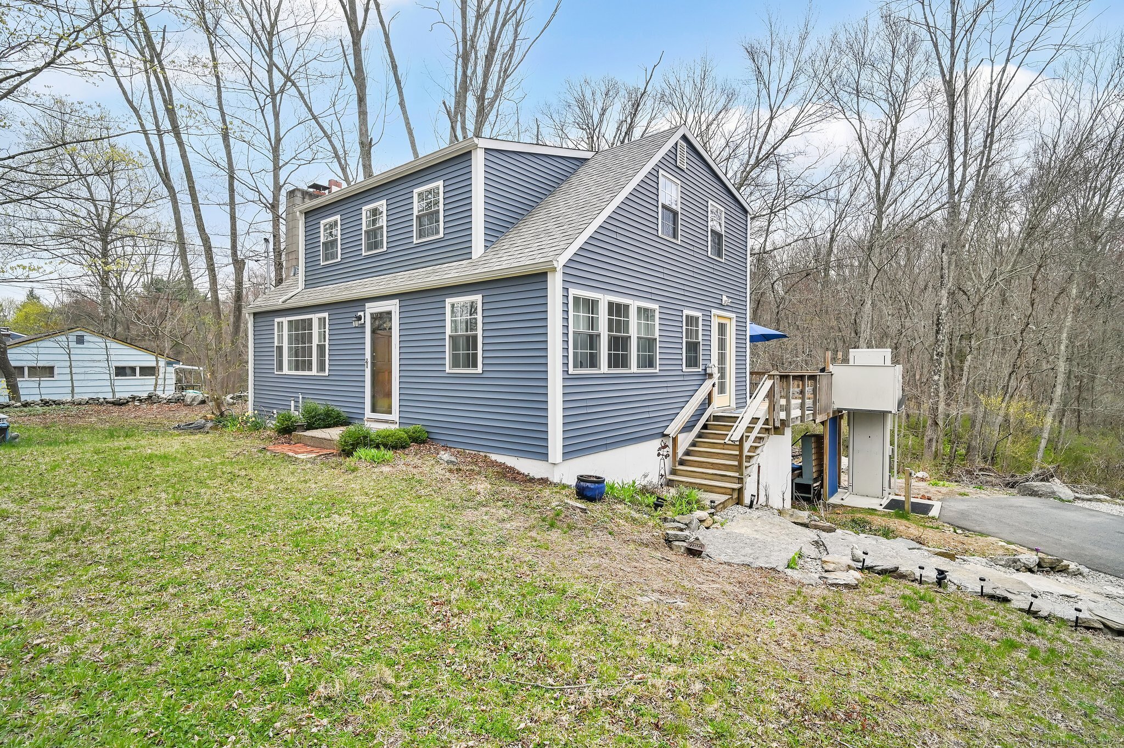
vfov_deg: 73.7
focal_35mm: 16
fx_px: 499
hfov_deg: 96.8
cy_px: 374
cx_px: 562
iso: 400
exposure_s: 1/800
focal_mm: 16
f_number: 8
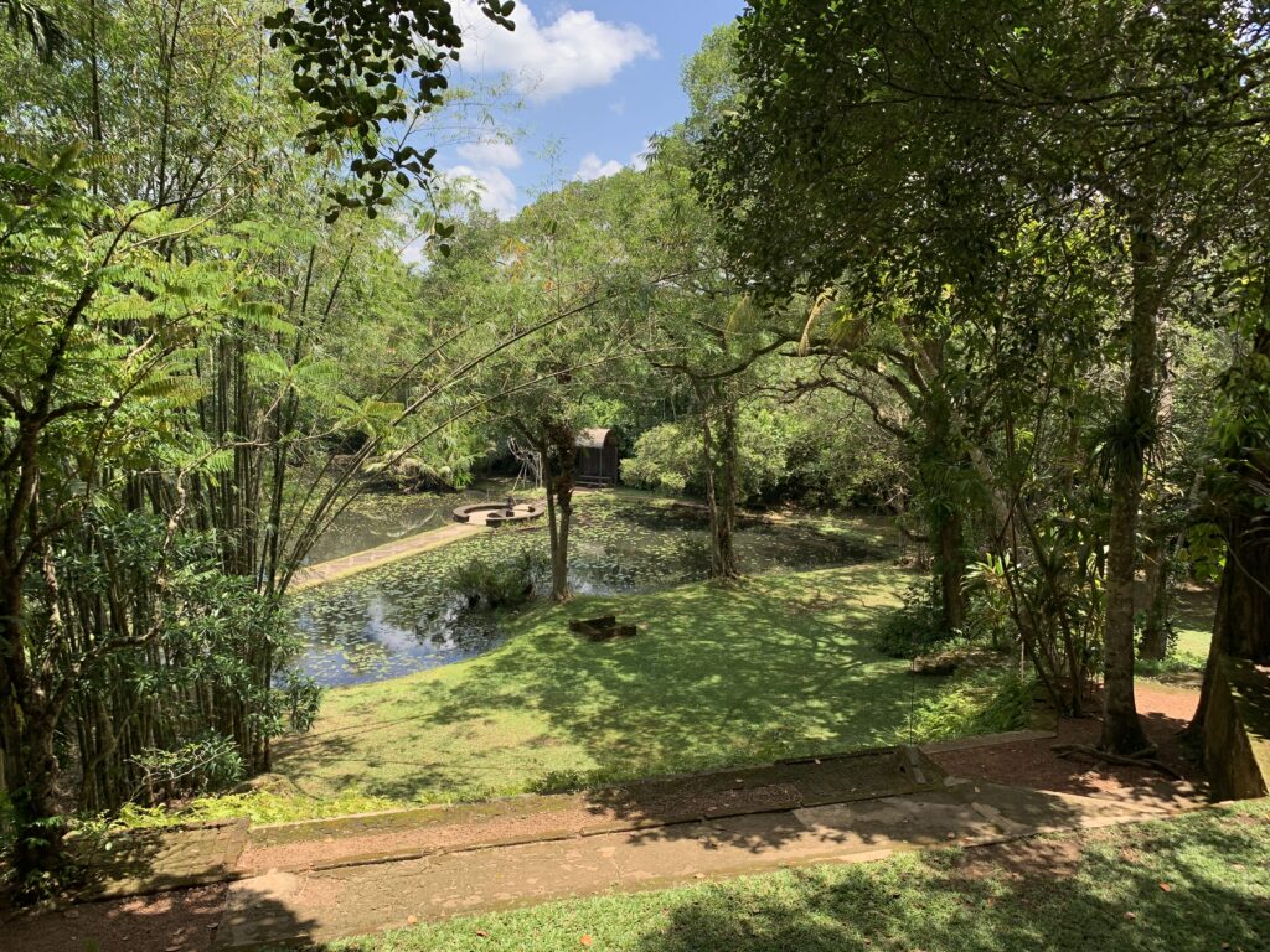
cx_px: 635
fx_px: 954
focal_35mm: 26
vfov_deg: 53.1
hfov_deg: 67.3
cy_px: 476
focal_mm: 4.25
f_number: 1.8
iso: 25
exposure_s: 1/1235
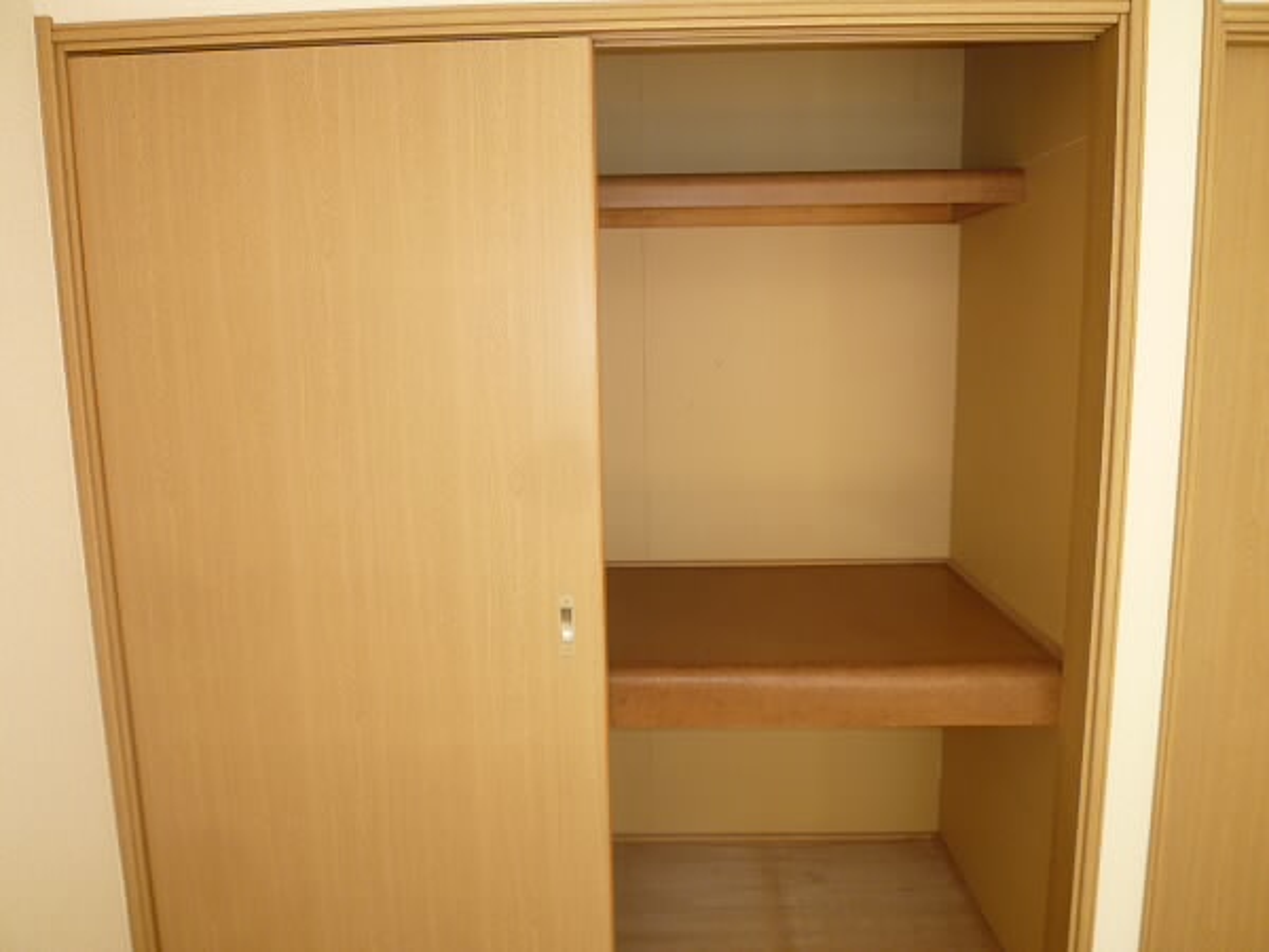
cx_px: 634
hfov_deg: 69.4
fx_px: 916
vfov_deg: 54.9
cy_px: 476
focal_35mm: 25
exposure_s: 1/40
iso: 100
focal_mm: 4.5
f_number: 2.8
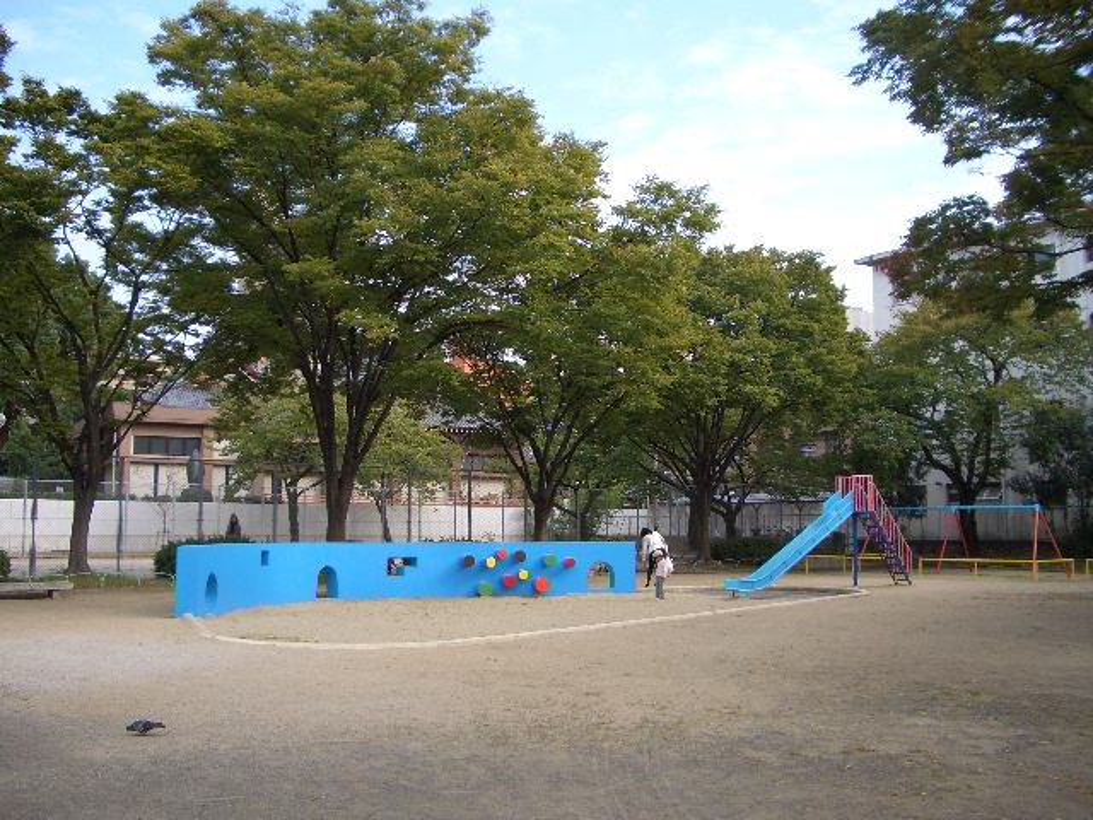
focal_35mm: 35
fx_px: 1105
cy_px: 410
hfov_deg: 52.6
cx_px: 546
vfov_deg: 40.7
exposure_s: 1/320
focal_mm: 5.8
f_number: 2.6
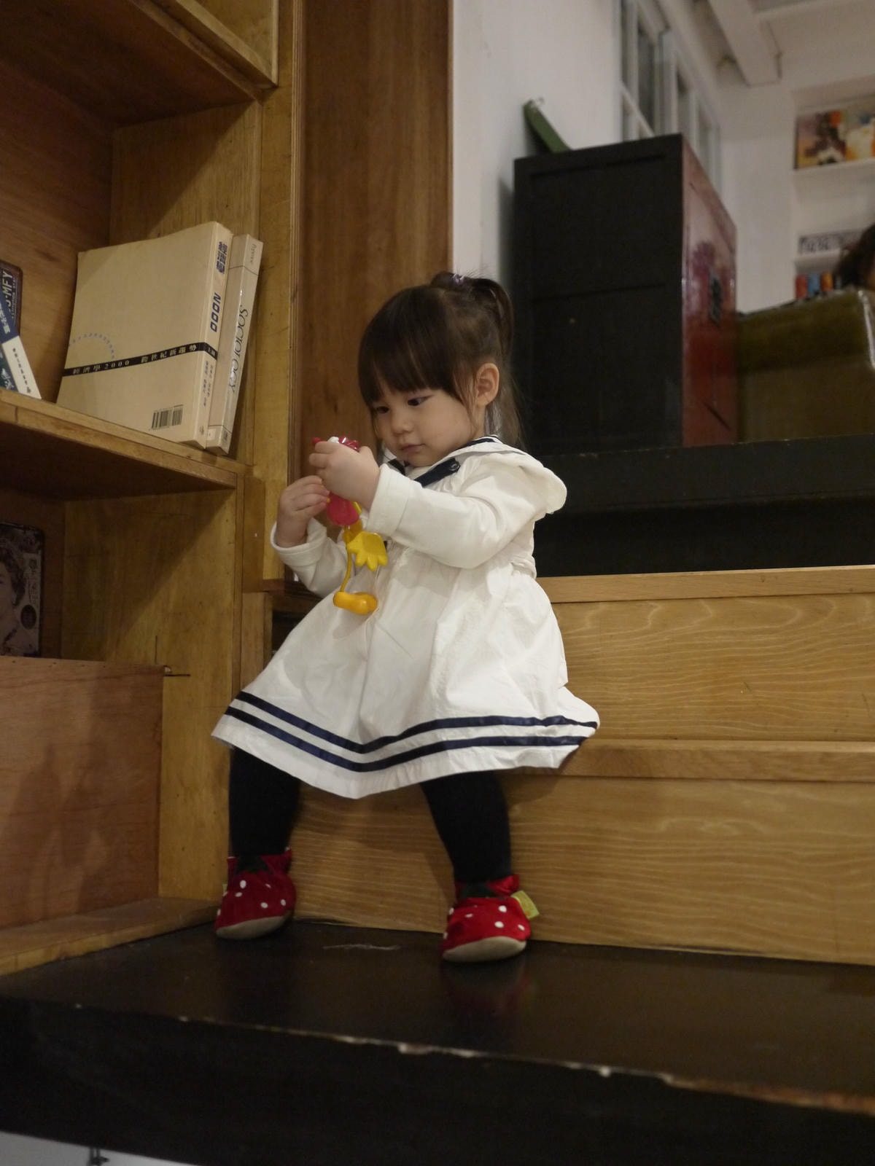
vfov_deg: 46.8
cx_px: 438
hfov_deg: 36.0
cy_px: 583
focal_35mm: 40
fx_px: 1348
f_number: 1.7
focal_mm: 20
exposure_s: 1/40
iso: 800
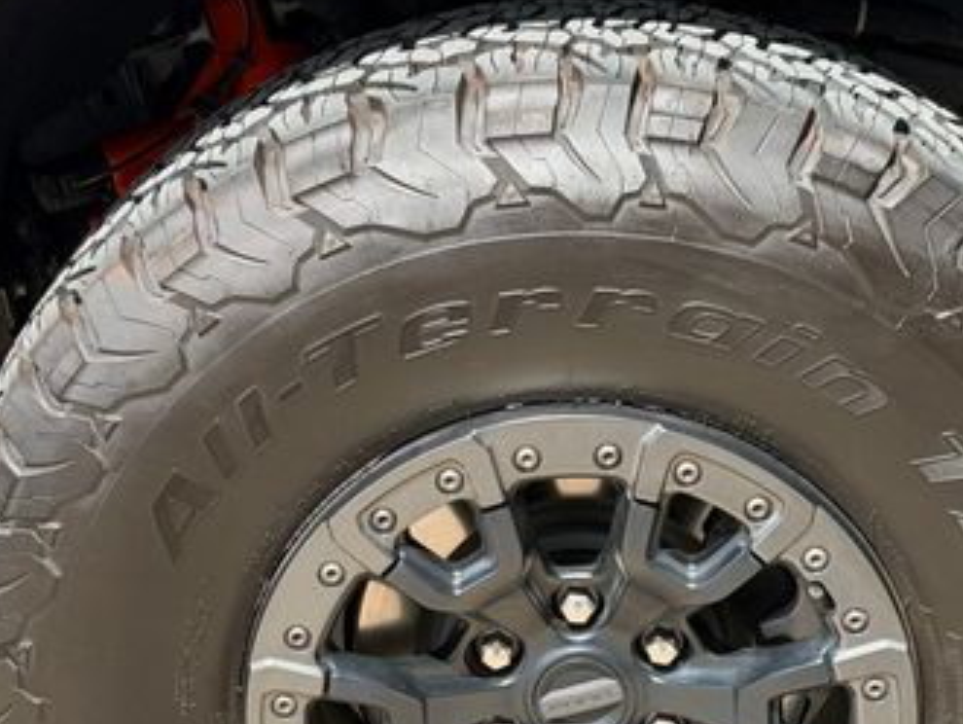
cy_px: 666
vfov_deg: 15.7
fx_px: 2589
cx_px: 546
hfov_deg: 21.1
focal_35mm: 93
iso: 100
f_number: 1.78
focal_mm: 6.76
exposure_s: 1/1678
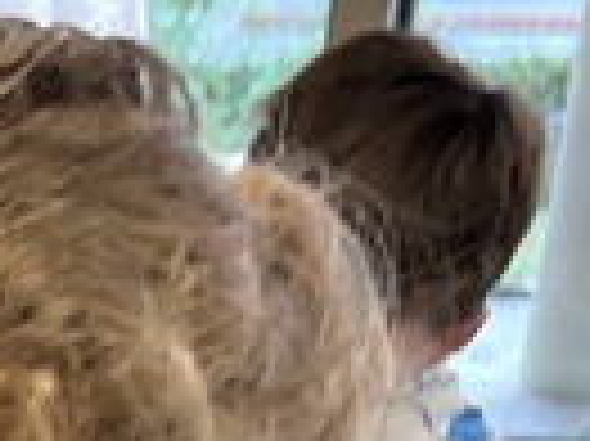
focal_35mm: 203
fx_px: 3457
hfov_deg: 8.3
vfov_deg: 6.6
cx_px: -1162
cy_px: 1318
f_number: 1.6
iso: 80
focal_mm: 5.1
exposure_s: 1/60
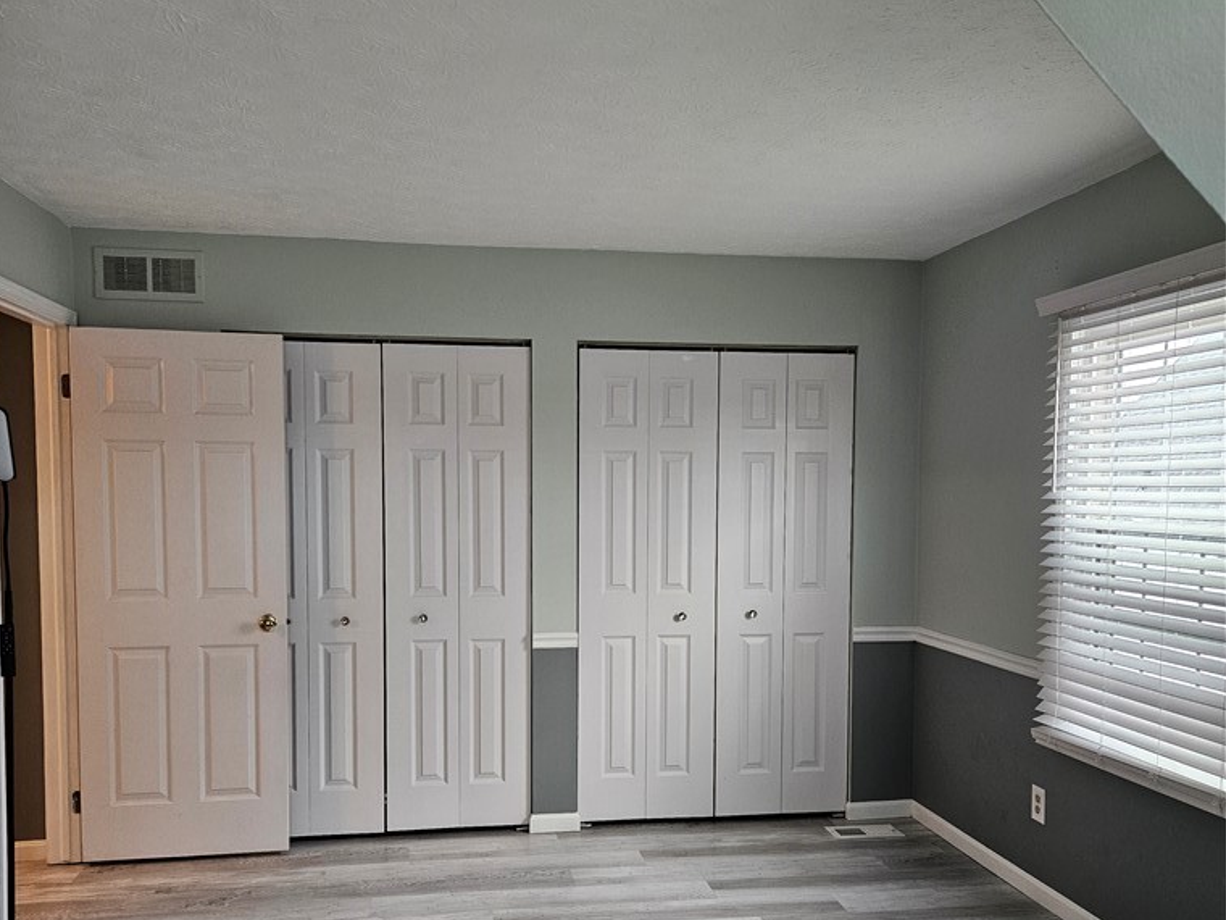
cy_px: 565
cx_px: 608
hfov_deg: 58.4
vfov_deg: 45.1
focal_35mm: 31
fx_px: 1098
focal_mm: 5.4
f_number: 1.8
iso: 320
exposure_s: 1/170
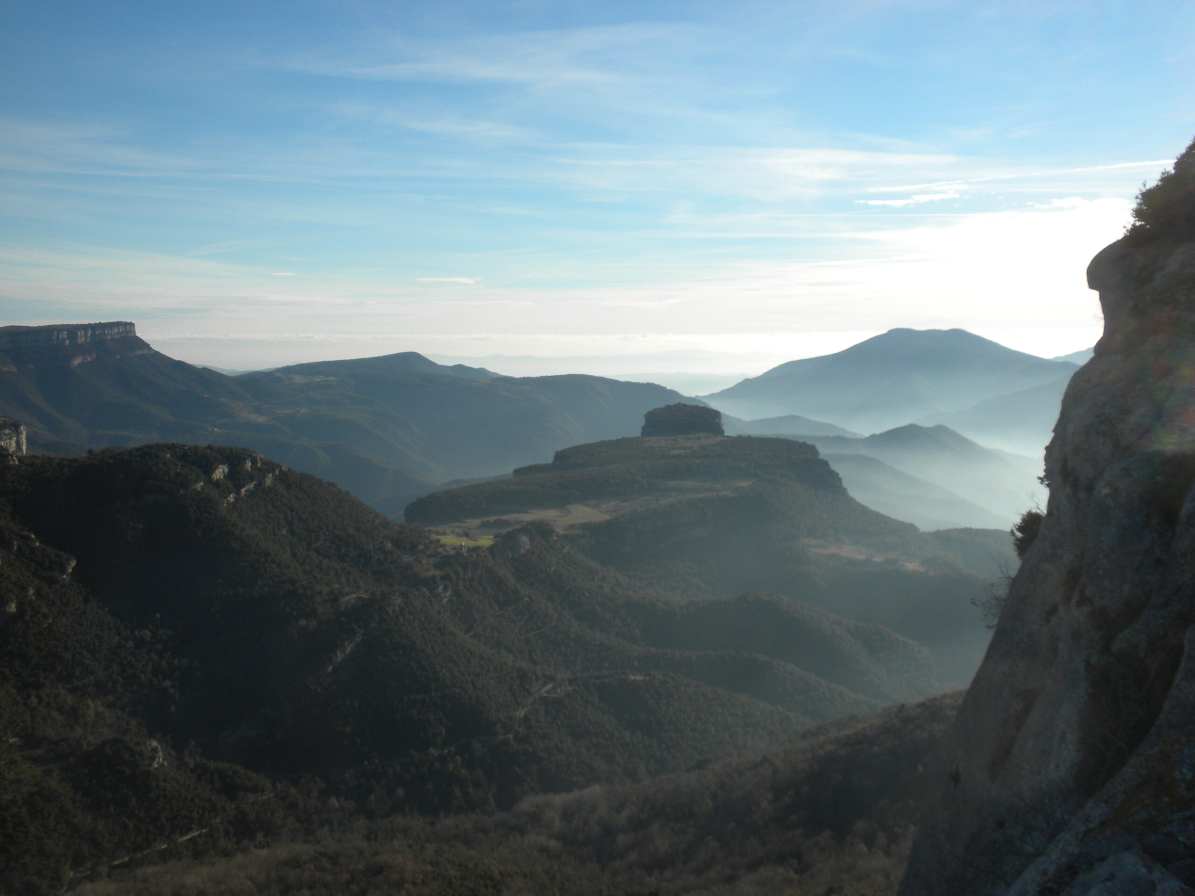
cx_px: 598
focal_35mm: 37
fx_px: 1277
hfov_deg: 50.1
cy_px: 448
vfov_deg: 38.7
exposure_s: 1/130
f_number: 10
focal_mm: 6.6
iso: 64
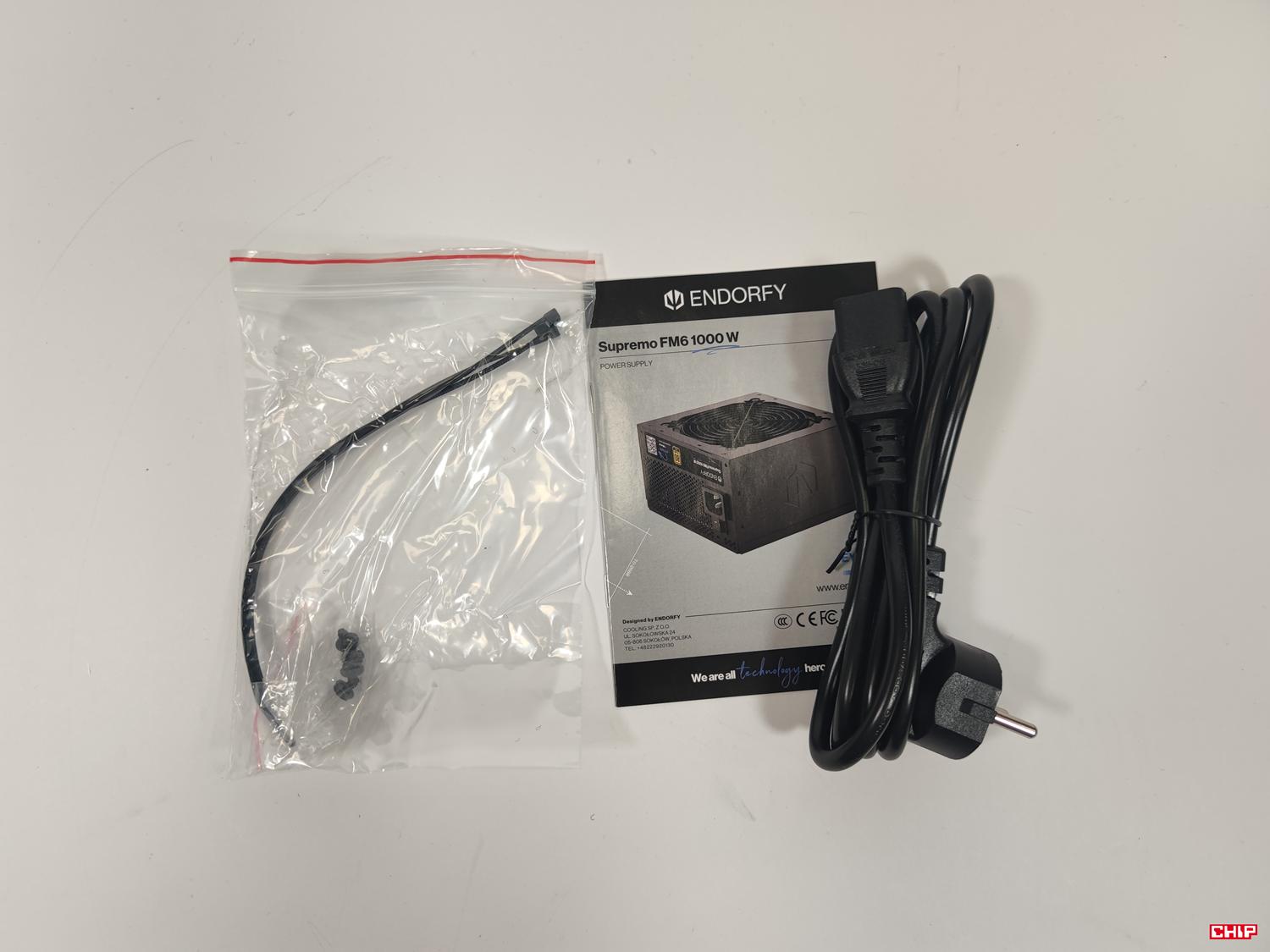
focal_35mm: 25
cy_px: 476
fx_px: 917
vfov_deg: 54.9
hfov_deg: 69.4
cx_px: 635
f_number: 1.85
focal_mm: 6.78
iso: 57
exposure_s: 1/100
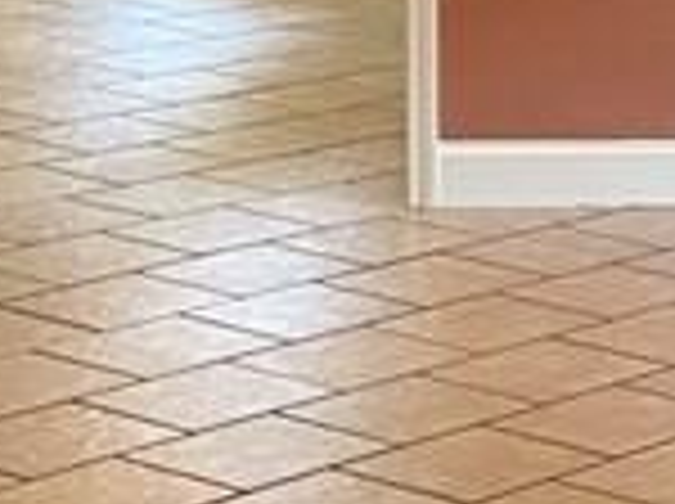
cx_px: 1440
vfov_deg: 8.3
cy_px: -32
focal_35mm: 178
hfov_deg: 10.1
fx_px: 3465
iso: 160
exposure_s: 1/60
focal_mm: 5.1
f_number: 1.6
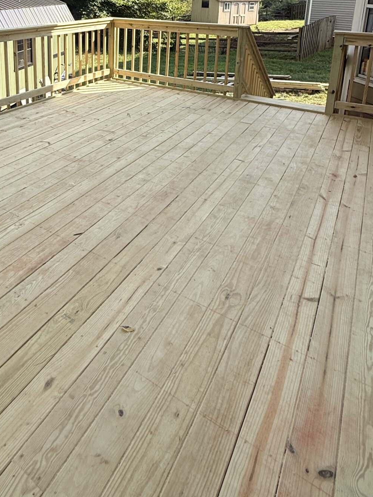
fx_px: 388
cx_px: 116
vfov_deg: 58.6
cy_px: 78
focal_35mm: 27
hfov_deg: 50.2
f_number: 2.2
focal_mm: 2.22
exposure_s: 1/901
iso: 64
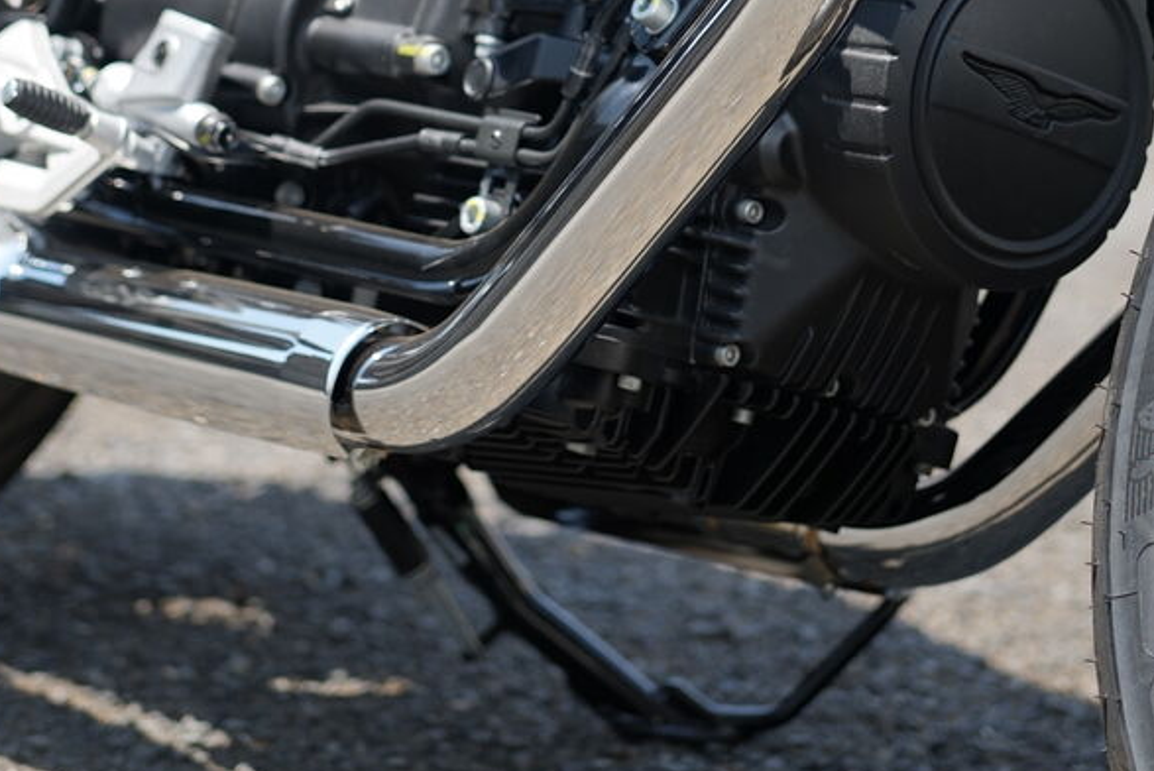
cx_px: 641
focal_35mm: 126
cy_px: -148
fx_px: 4041
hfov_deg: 16.2
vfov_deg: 10.7
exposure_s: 1/400
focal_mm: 50
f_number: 2.5
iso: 80
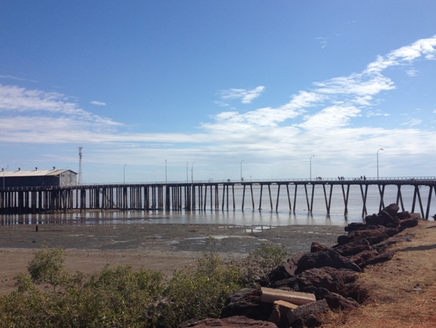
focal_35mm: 39
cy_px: 167
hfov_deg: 47.8
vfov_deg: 36.8
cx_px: 225
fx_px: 491
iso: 50
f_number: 2.4
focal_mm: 4.28
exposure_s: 1/3067
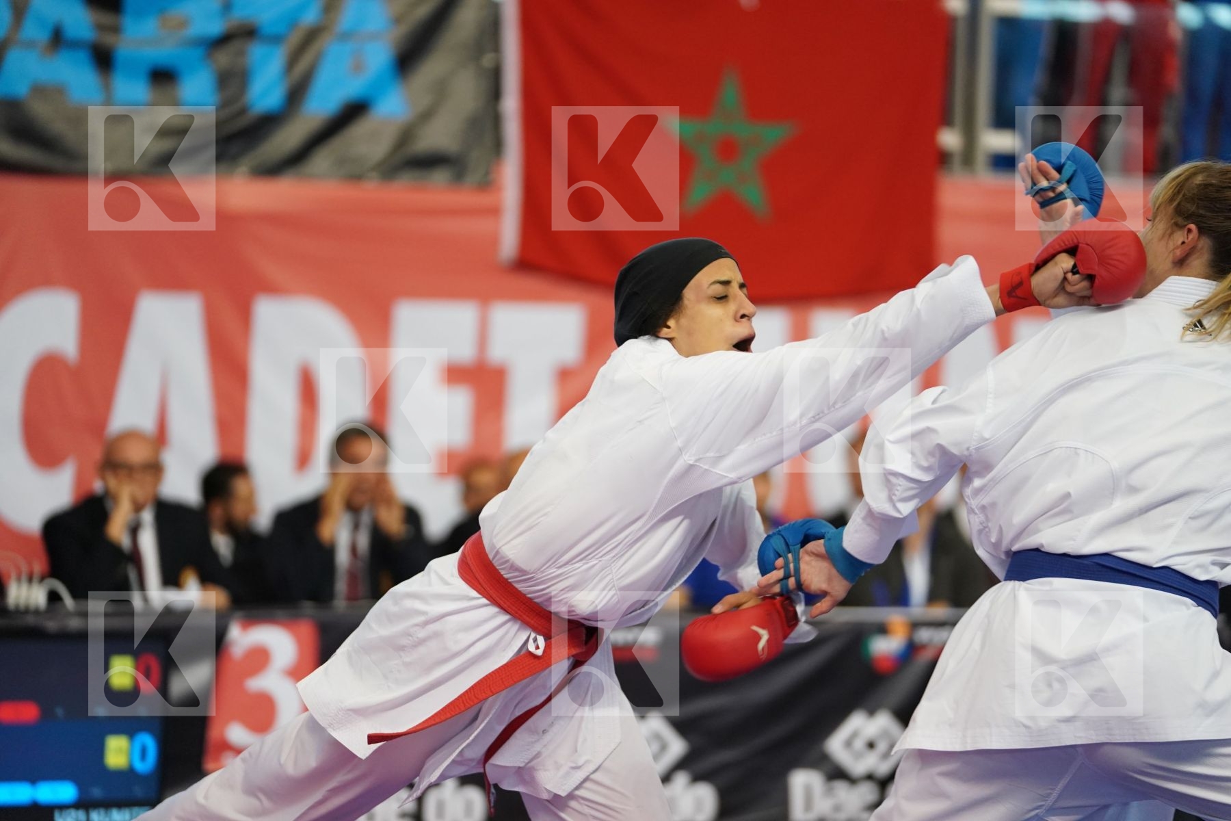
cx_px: 616
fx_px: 5300
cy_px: 410
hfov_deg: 13.2
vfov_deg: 8.9
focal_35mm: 155
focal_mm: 155
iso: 3200
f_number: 2.8
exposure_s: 1/1000
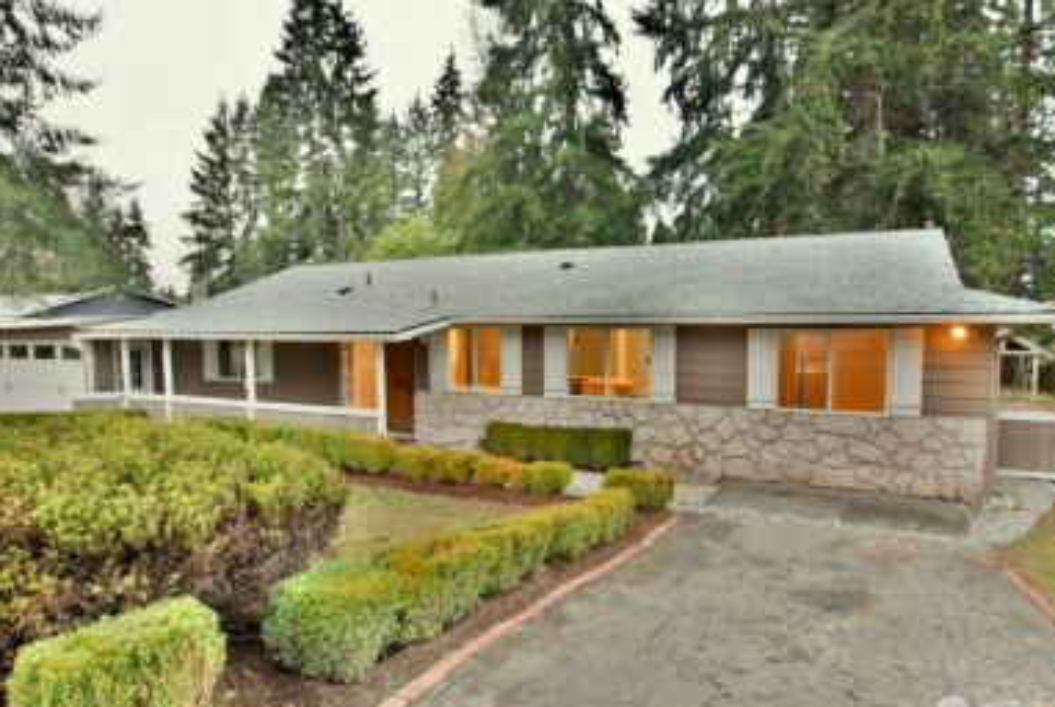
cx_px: 544
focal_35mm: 22
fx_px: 646
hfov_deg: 78.5
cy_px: 367
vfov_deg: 57.4
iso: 800
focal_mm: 14
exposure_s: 1/15
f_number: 5
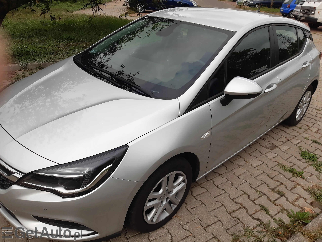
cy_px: 121
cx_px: 161
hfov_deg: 67.3
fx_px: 242
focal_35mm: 26
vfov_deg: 53.1
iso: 40
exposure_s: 1/1764
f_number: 1.7
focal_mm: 3.92
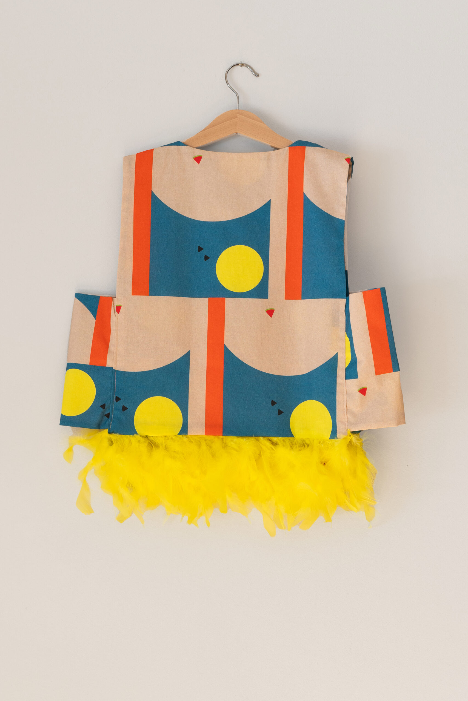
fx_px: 818
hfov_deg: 31.9
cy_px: 350
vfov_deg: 46.4
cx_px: 234
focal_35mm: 42
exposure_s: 1/160
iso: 125
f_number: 4
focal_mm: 28
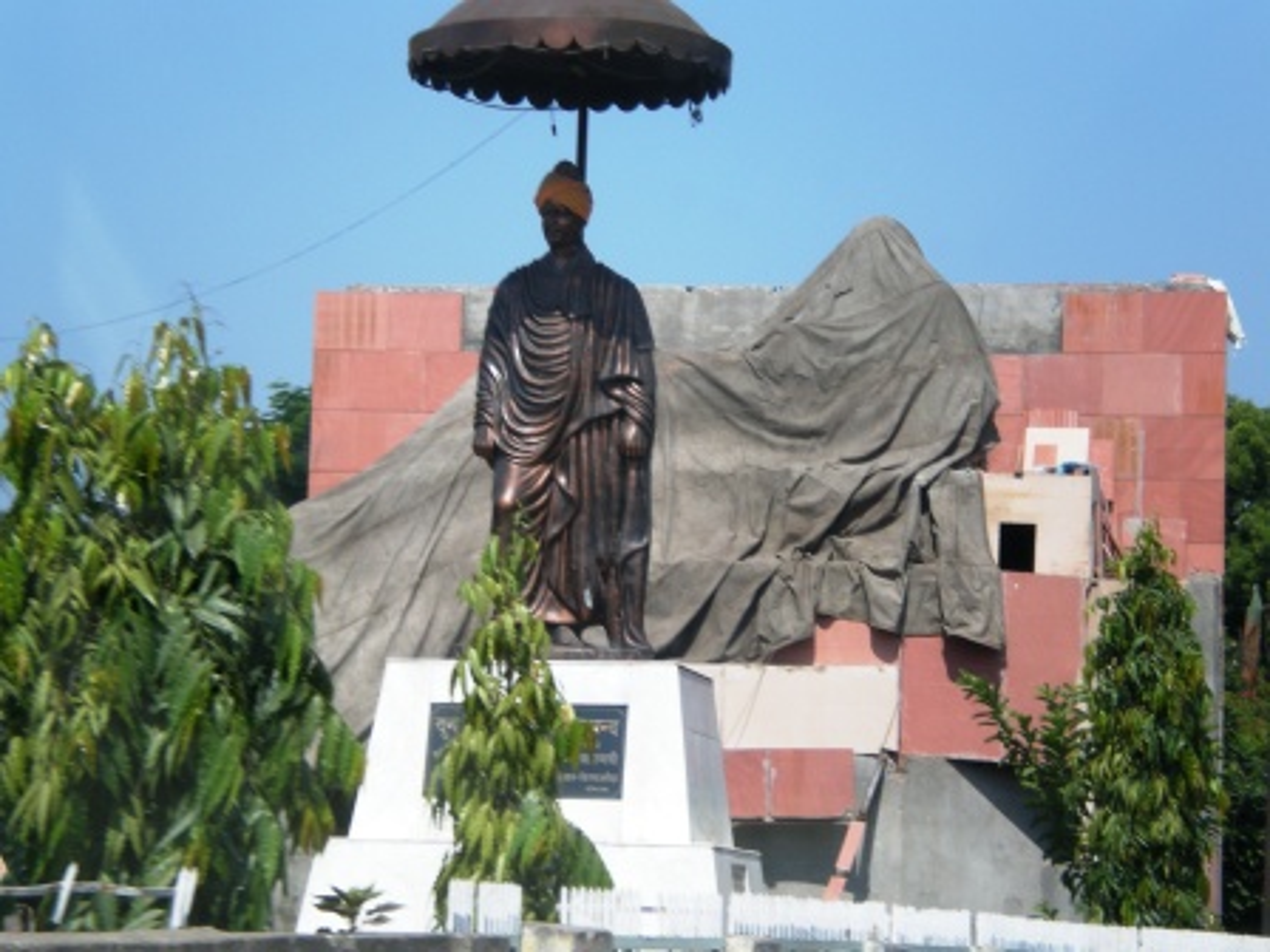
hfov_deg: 17.3
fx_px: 4182
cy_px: 476
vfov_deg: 13.0
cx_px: 635
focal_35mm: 114
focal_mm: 18.9
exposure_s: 1/183
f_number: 5.9
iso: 64
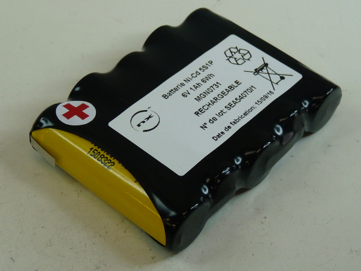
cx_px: 180
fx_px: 886
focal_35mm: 85
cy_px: 136
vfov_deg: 17.4
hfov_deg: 23.0
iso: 100
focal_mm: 8.7
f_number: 3.2
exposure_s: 1/60
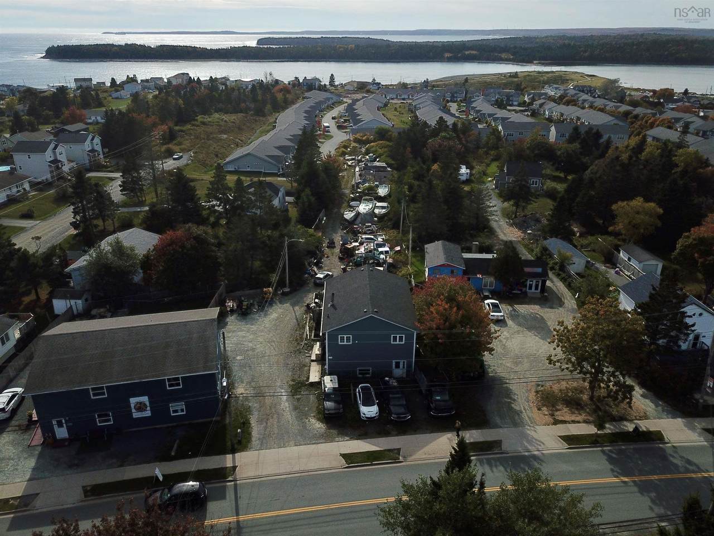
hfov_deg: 67.3
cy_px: 268
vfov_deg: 53.1
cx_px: 357
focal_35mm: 26
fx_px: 536
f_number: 2.2
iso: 100
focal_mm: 4.7
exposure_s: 1/2688
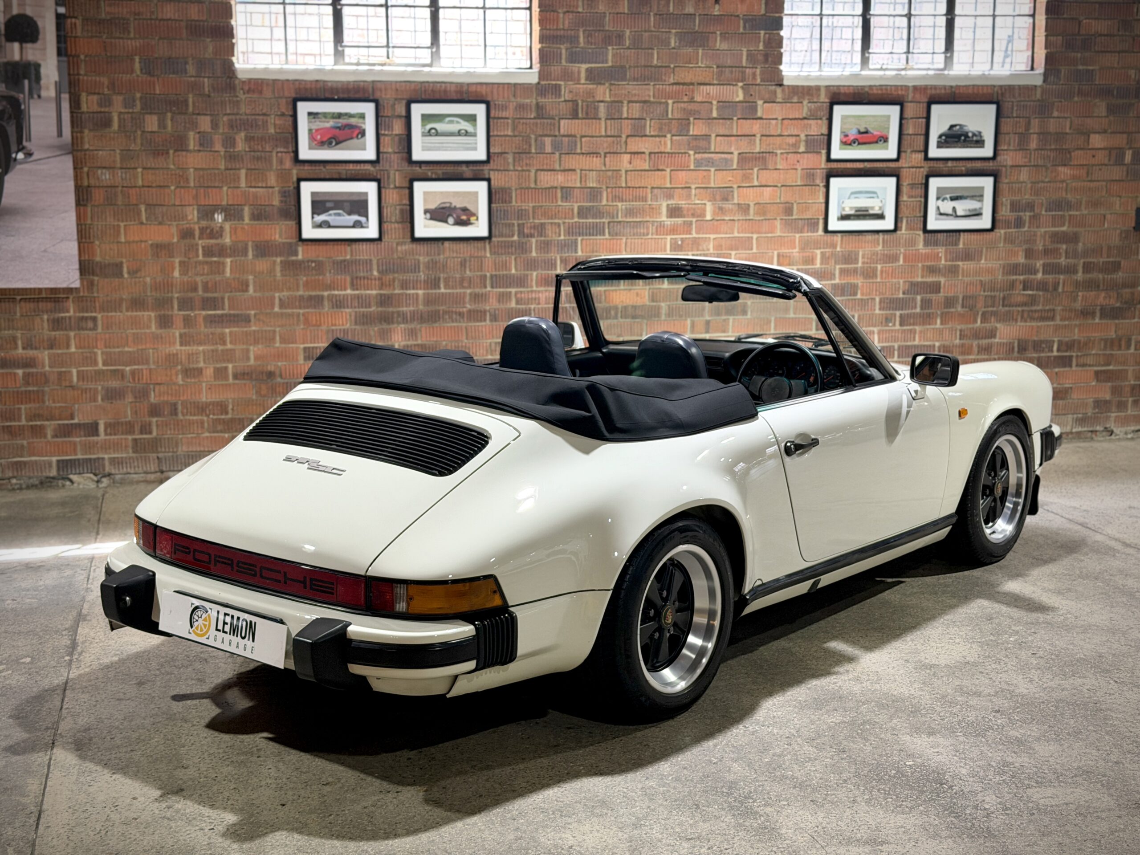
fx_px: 1581
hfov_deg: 39.7
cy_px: 428
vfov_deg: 30.3
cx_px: 570
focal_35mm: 48
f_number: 1.78
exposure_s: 1/60
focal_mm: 6.76
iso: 200
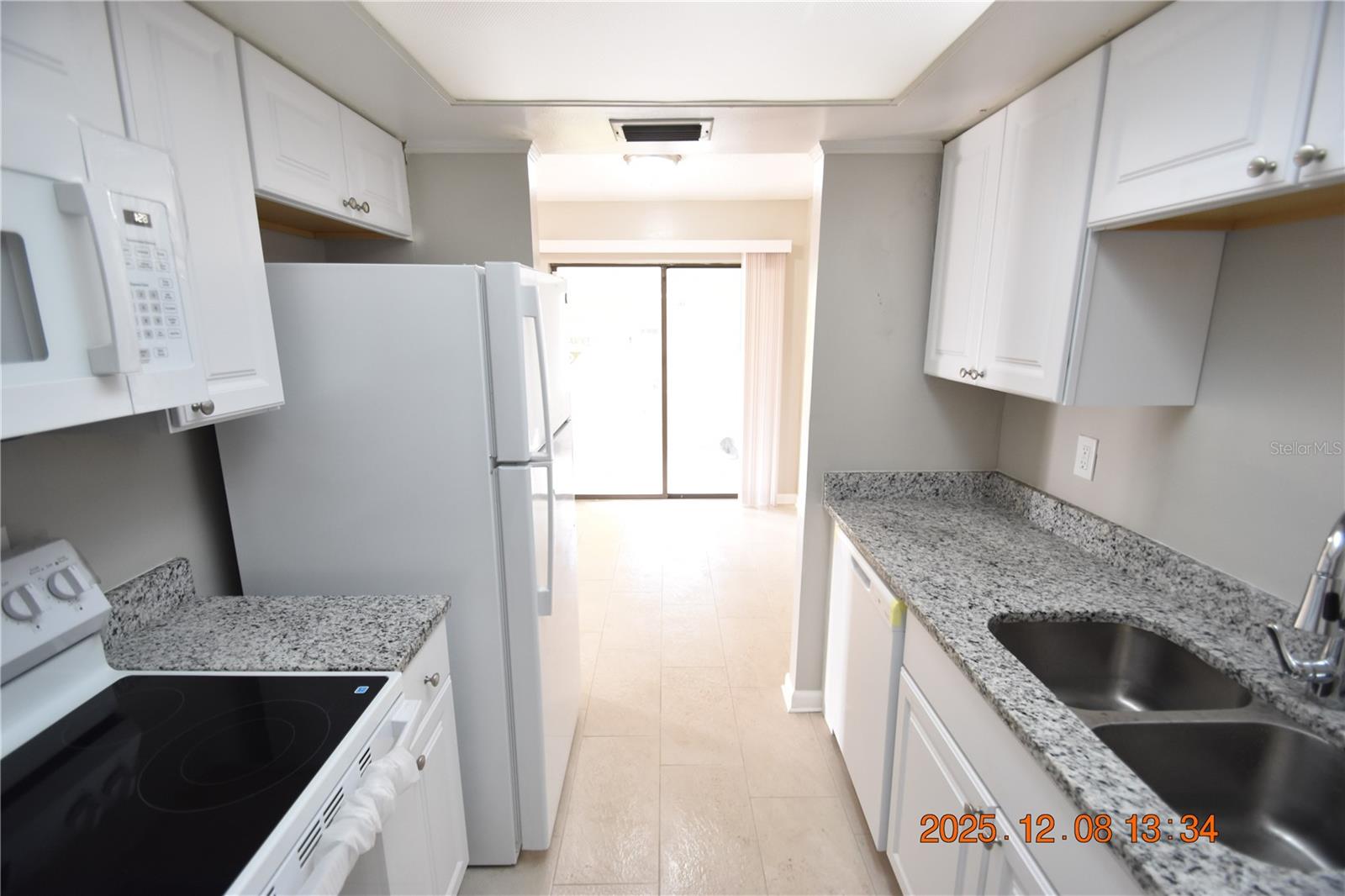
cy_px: 448
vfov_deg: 77.3
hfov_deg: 100.4
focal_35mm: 15
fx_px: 560
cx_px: 672
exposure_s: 1/45
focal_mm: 10
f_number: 3.5
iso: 800
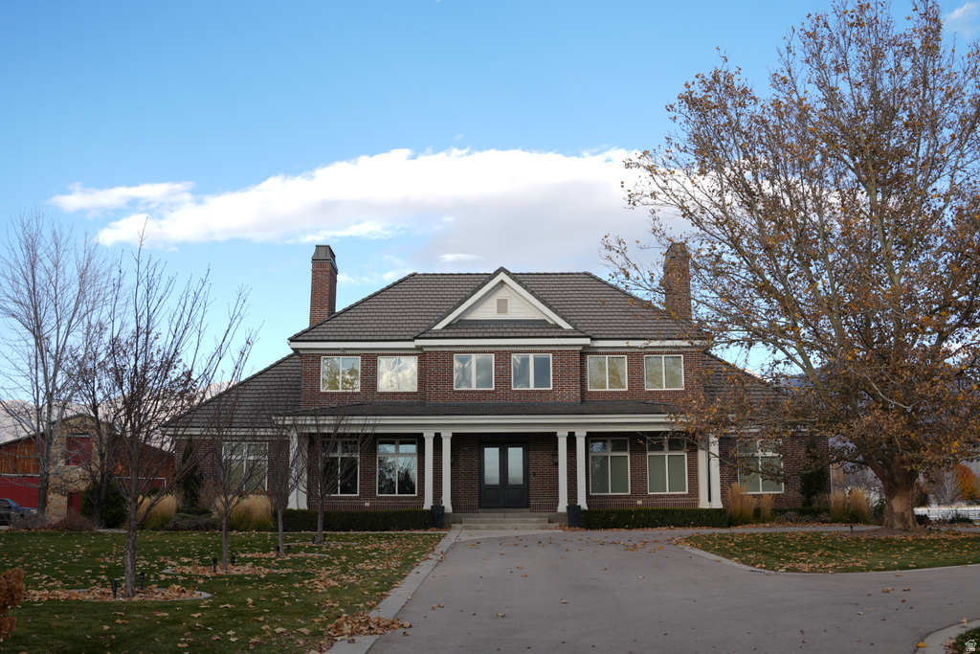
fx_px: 980
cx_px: 490
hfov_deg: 53.1
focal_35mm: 36
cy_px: 327
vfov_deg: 36.9
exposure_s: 1/500
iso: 80
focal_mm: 24
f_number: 2.8
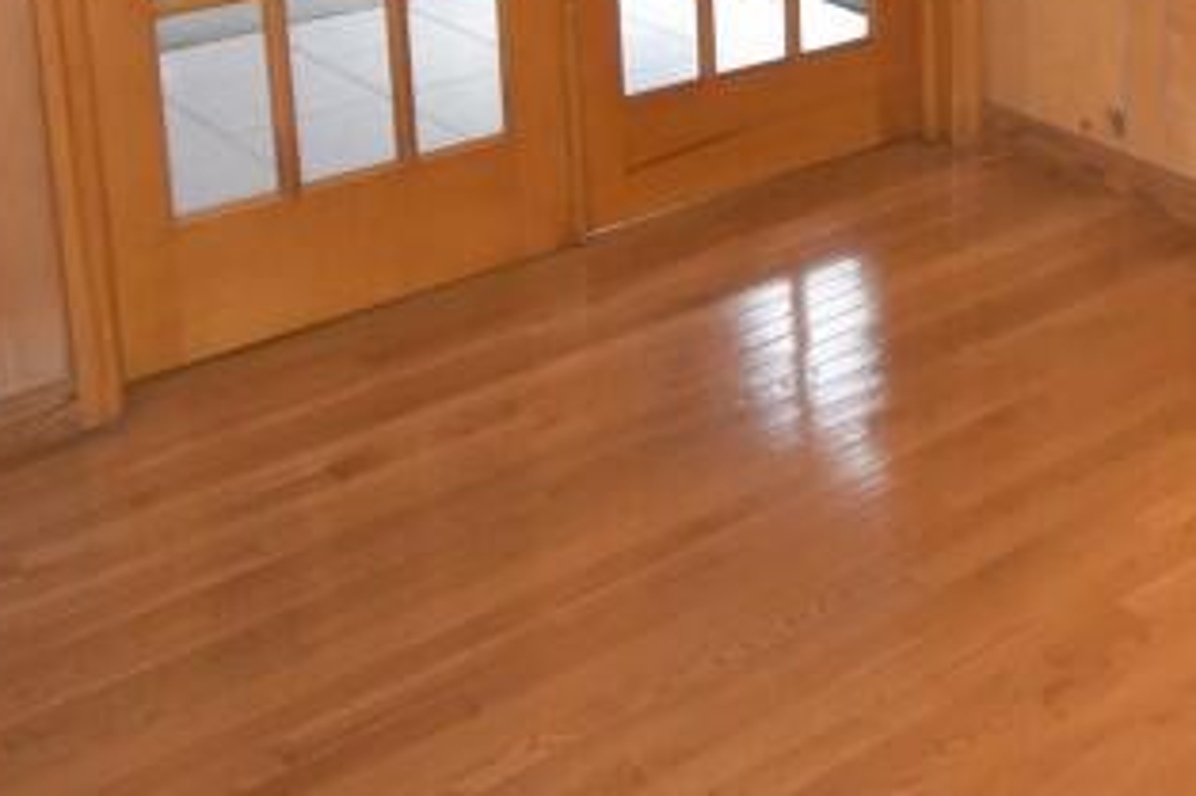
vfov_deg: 22.5
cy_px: -179
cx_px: 1103
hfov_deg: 34.0
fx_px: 1826
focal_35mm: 55
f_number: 4.5
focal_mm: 10
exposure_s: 1/30
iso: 1000
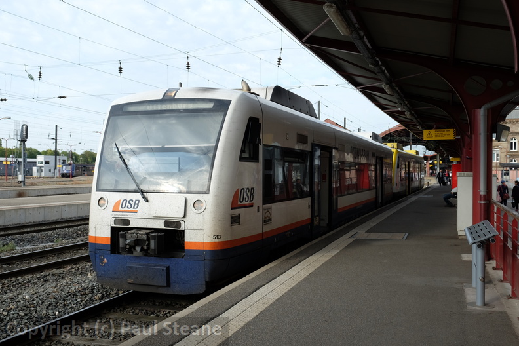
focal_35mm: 35
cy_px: 173
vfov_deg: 37.9
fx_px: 505
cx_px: 260
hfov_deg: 54.4
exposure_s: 1/250
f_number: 5.6
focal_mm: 23.3
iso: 200
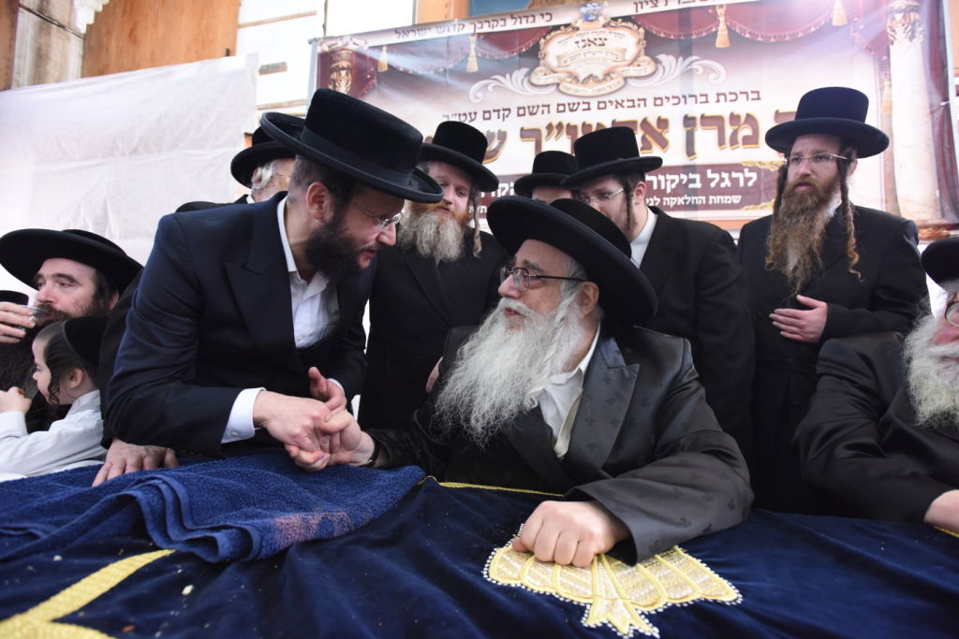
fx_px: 453
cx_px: 480
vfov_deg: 70.5
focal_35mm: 17
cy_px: 320
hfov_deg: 93.3
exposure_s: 1/125
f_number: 4.5
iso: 2500
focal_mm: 17
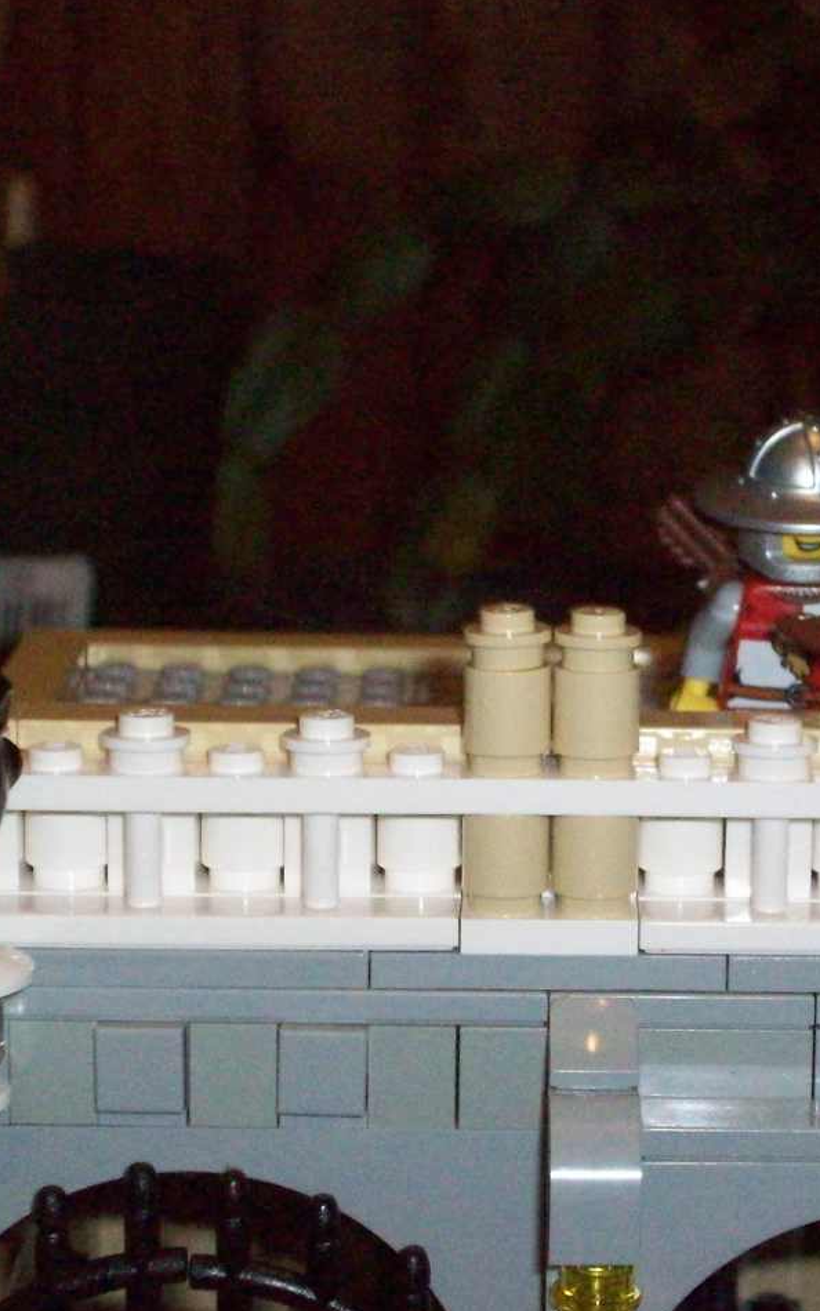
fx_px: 3932
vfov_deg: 18.9
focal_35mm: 110
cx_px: 628
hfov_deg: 11.9
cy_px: 654
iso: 800
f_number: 4.2
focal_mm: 12.8
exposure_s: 1/102
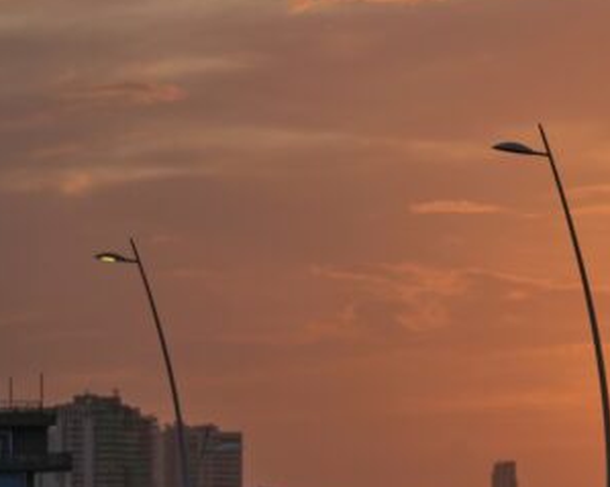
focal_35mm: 197
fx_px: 3555
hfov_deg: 9.7
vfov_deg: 7.8
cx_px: 581
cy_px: 356
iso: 640
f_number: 2.8
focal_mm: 98
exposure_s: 1/4000
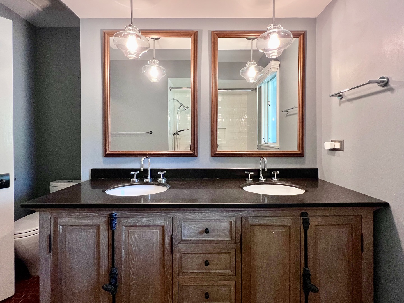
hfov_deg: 106.2
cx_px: 202
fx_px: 152
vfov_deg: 89.9
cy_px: 152
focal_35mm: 13
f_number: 1.8
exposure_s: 1/60
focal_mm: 1.57
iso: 500
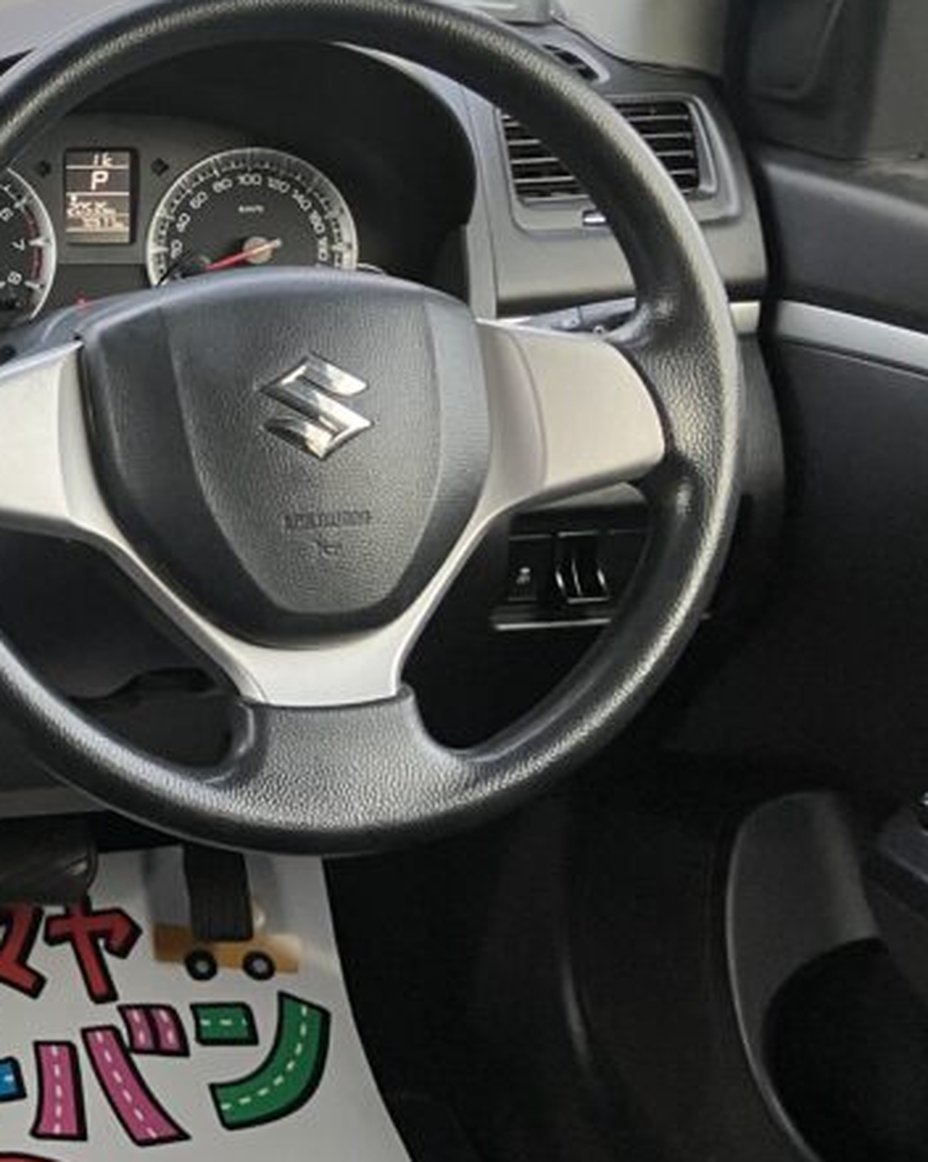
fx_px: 2303
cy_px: 424
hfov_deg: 19.6
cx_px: -493
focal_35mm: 67
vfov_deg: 28.2
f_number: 1.8
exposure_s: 1/65
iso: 80
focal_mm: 3.99
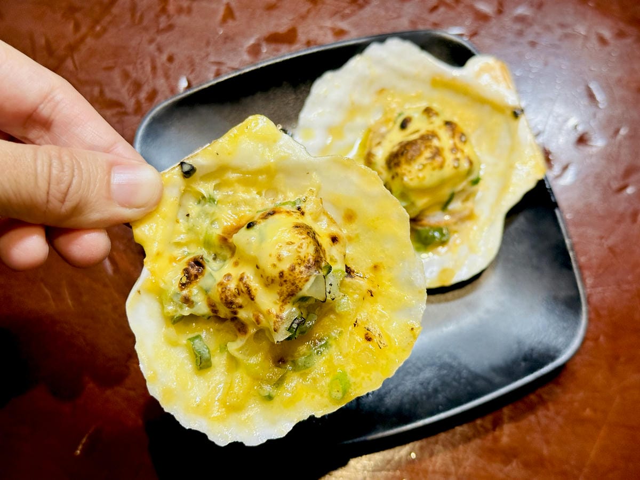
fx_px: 887
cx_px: 320
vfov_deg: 30.3
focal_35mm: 48
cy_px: 240
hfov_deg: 39.7
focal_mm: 6.86
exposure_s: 1/40
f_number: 1.78
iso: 250
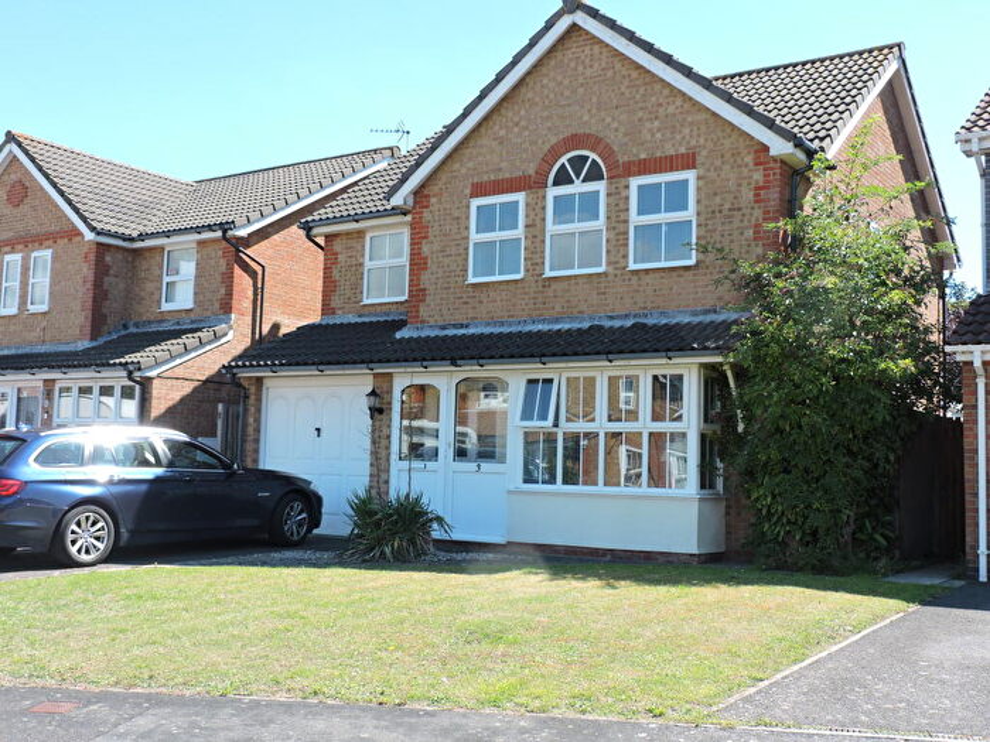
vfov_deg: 36.0
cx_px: 495
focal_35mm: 40
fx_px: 1144
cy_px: 371
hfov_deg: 46.8
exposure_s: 1/400
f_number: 3.3
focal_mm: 7.1
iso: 100
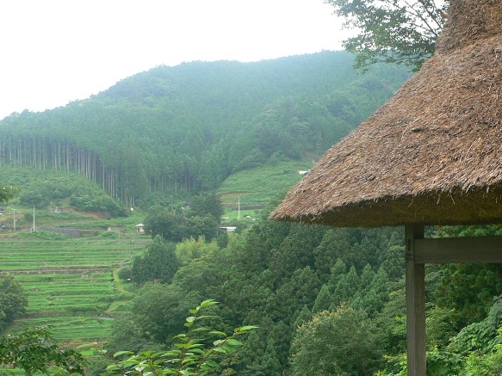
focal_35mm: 56
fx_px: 812
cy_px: 278
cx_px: 403
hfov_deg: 33.3
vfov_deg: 25.8
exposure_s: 1/100
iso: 80
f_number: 3.6
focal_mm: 6.3
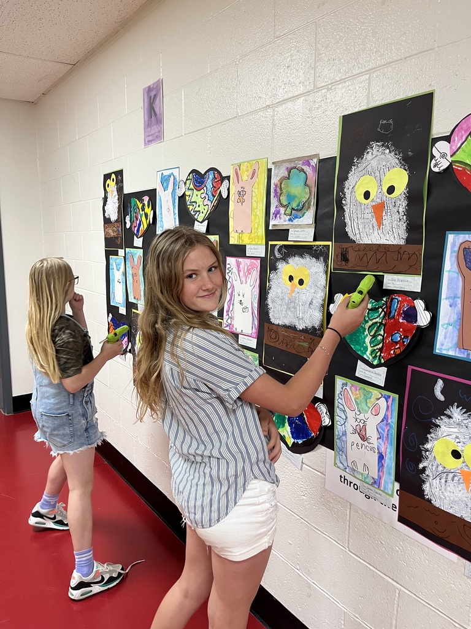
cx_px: 236
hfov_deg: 53.1
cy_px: 314
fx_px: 472
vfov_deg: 67.3
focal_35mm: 26
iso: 125
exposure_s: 1/60
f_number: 1.6
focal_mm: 5.1
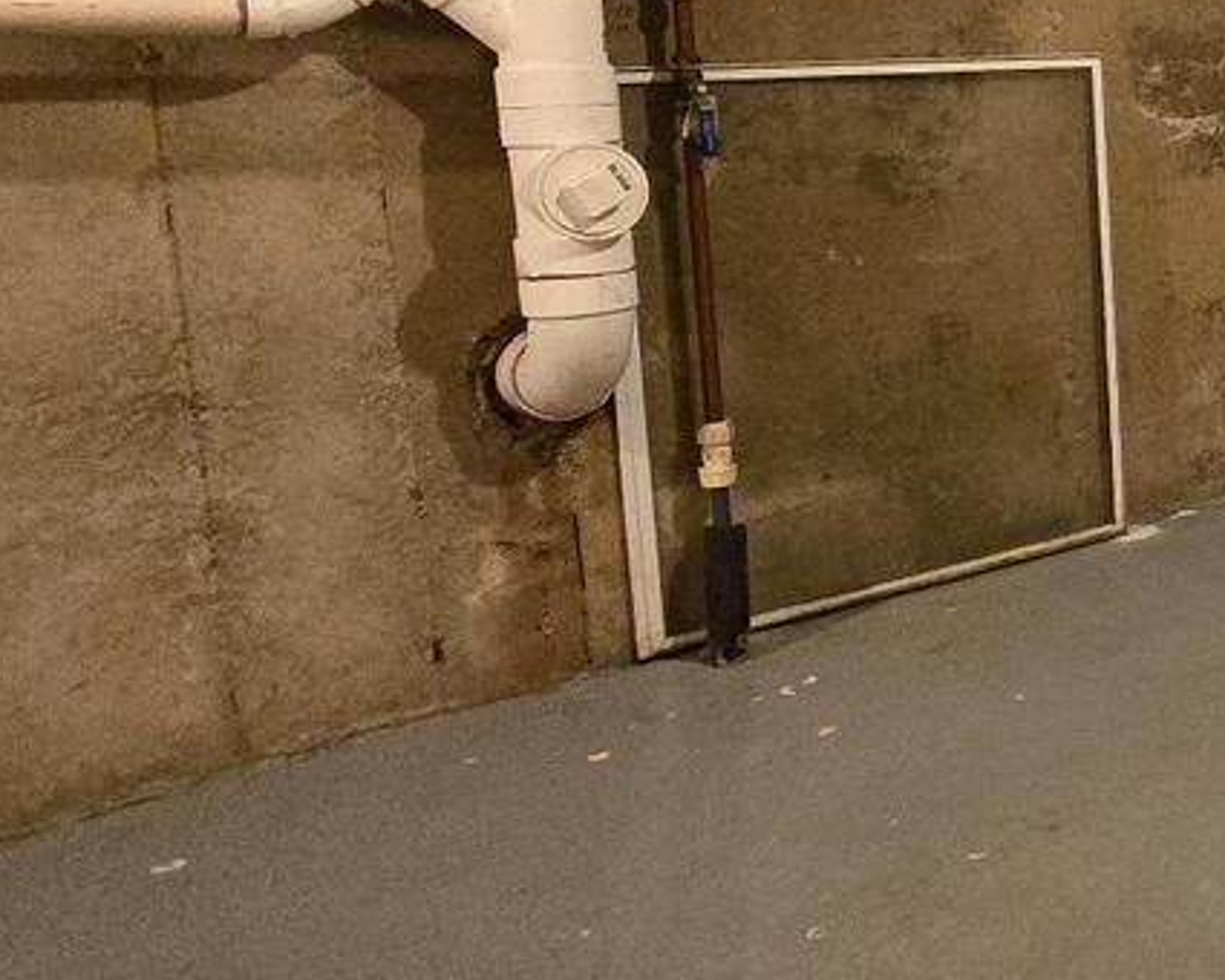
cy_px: 184
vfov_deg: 33.8
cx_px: 1787
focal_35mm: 43
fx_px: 1559
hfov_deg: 29.1
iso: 1600
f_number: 2.2
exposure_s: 1/60
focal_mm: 2.2
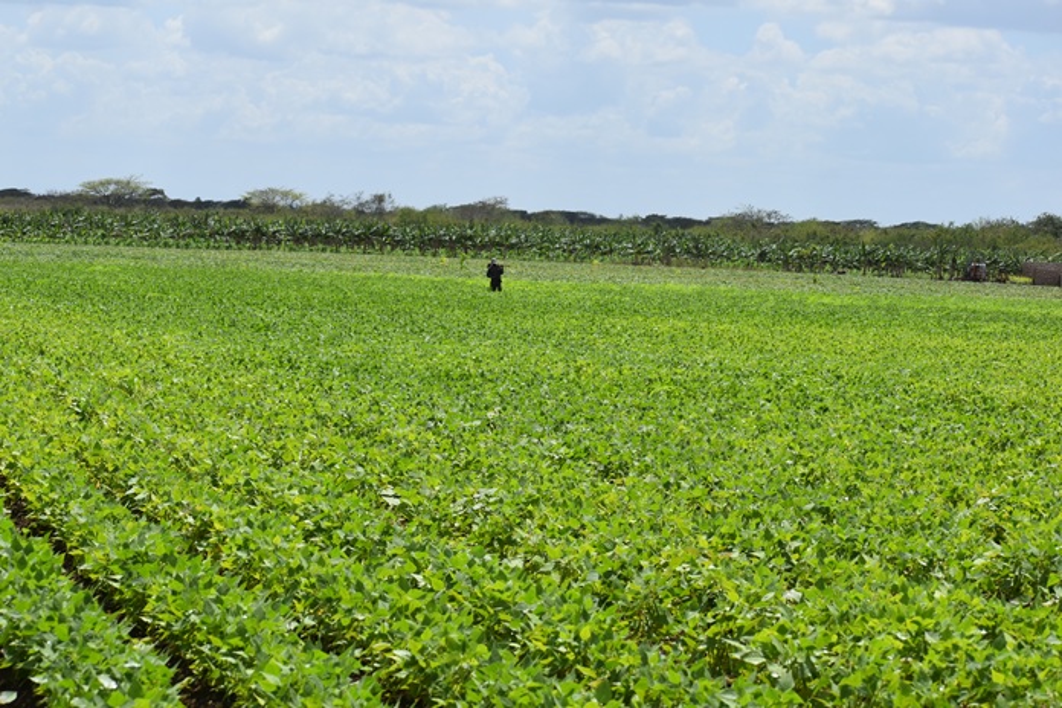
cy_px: 354
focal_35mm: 117
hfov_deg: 17.5
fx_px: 3451
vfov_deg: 11.7
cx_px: 531
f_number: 7.1
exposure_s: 1/800
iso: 200
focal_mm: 78
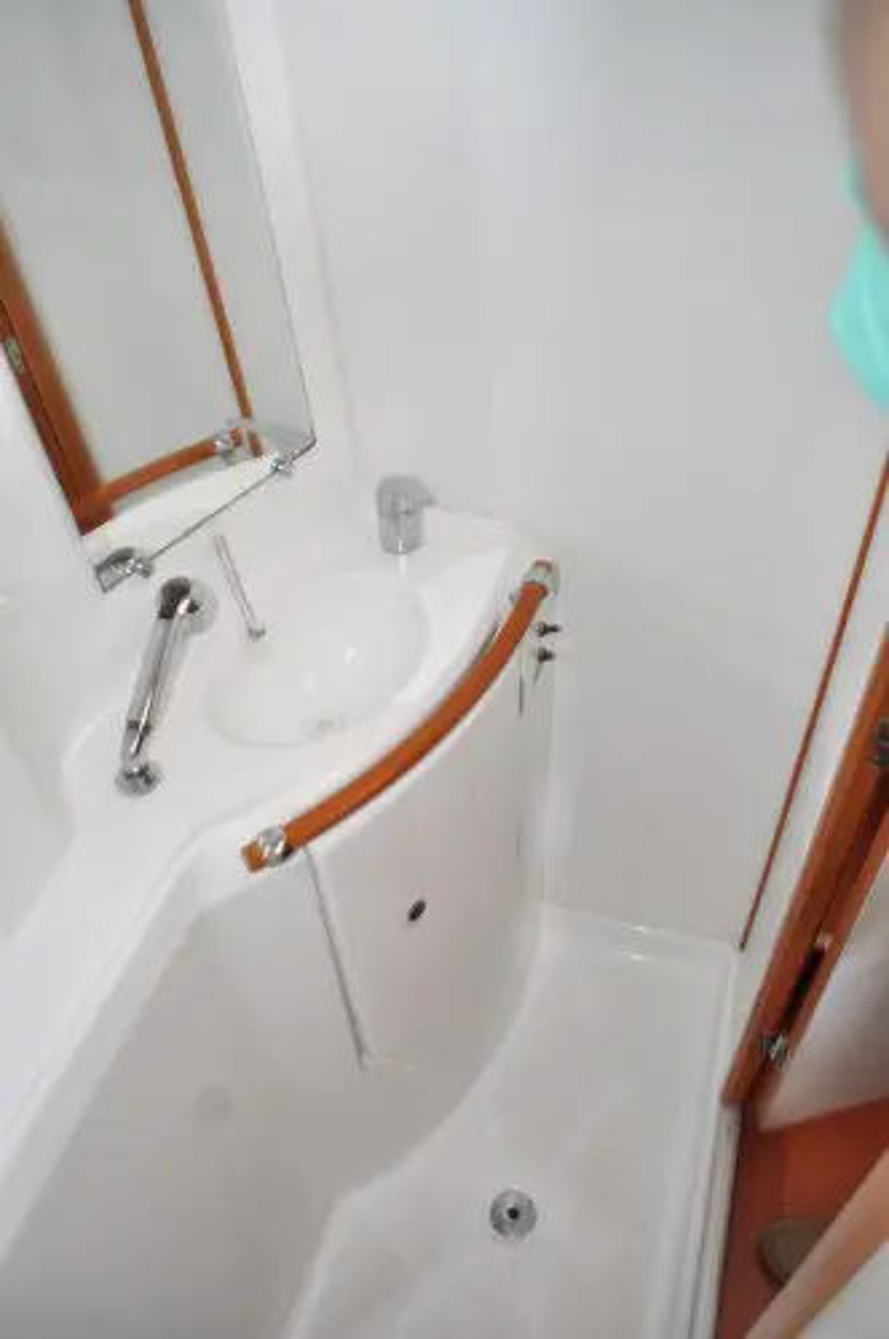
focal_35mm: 27
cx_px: 444
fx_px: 1003
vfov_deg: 67.4
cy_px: 670
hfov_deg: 47.8
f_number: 3.5
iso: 450
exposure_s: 1/60
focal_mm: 18
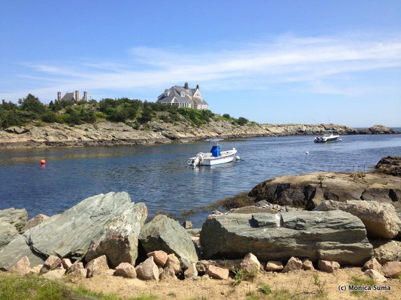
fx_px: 405
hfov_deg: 52.6
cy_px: 150
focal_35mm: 35
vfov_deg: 40.7
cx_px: 200
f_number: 2.4
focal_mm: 4.28
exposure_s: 1/1727
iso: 50
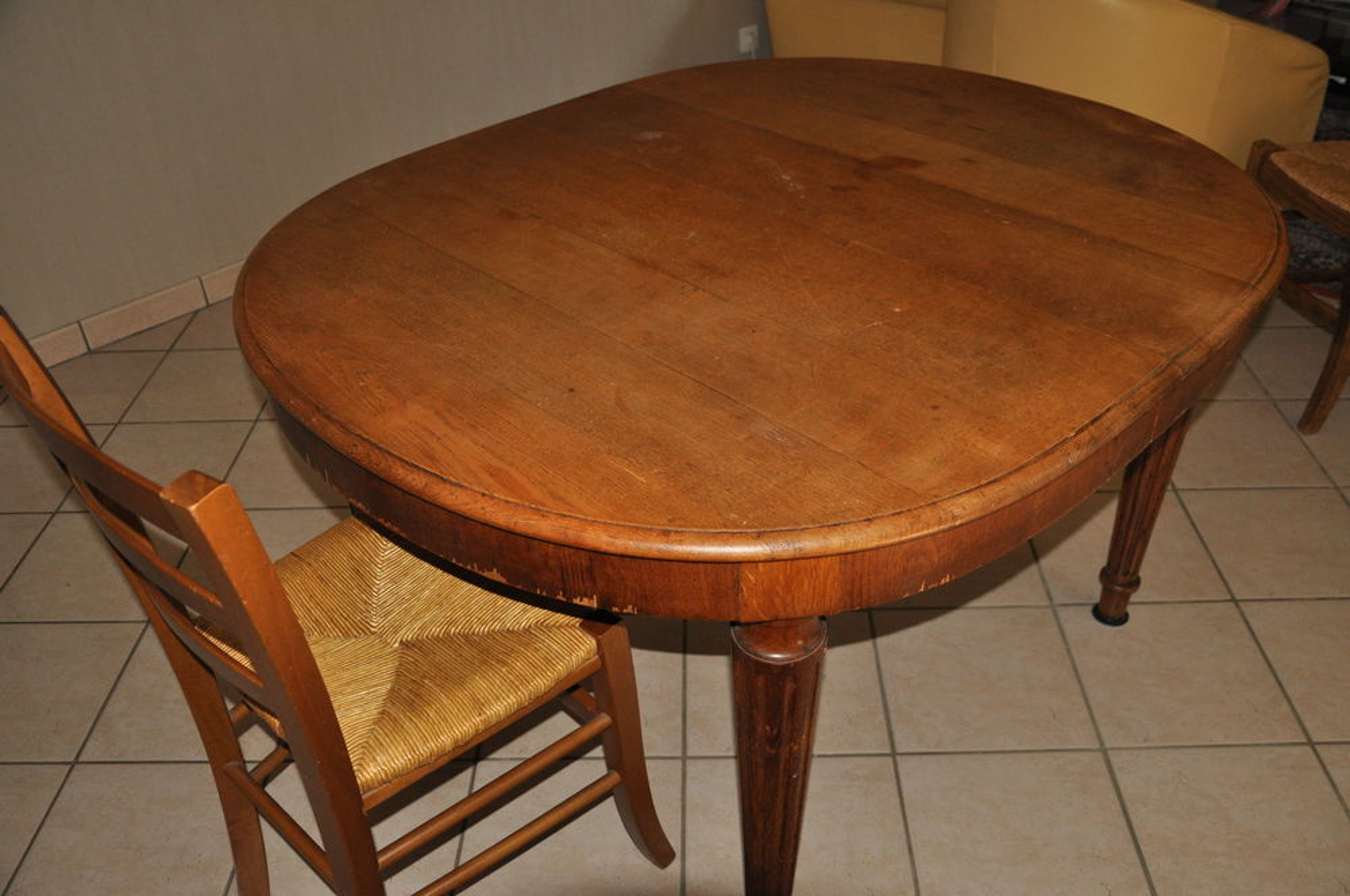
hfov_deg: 59.6
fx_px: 1180
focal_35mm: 32
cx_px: 675
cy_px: 448
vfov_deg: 41.6
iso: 800
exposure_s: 1/60
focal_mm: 21
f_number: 3.8
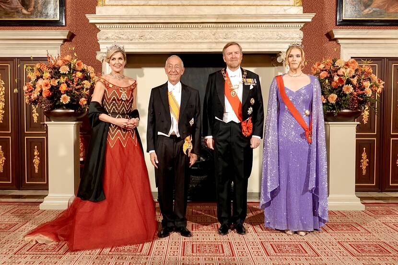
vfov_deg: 40.0
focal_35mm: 33
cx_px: 199
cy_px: 132
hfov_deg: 57.2
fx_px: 365
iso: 640
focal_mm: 12.04
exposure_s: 1/40
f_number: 2.8
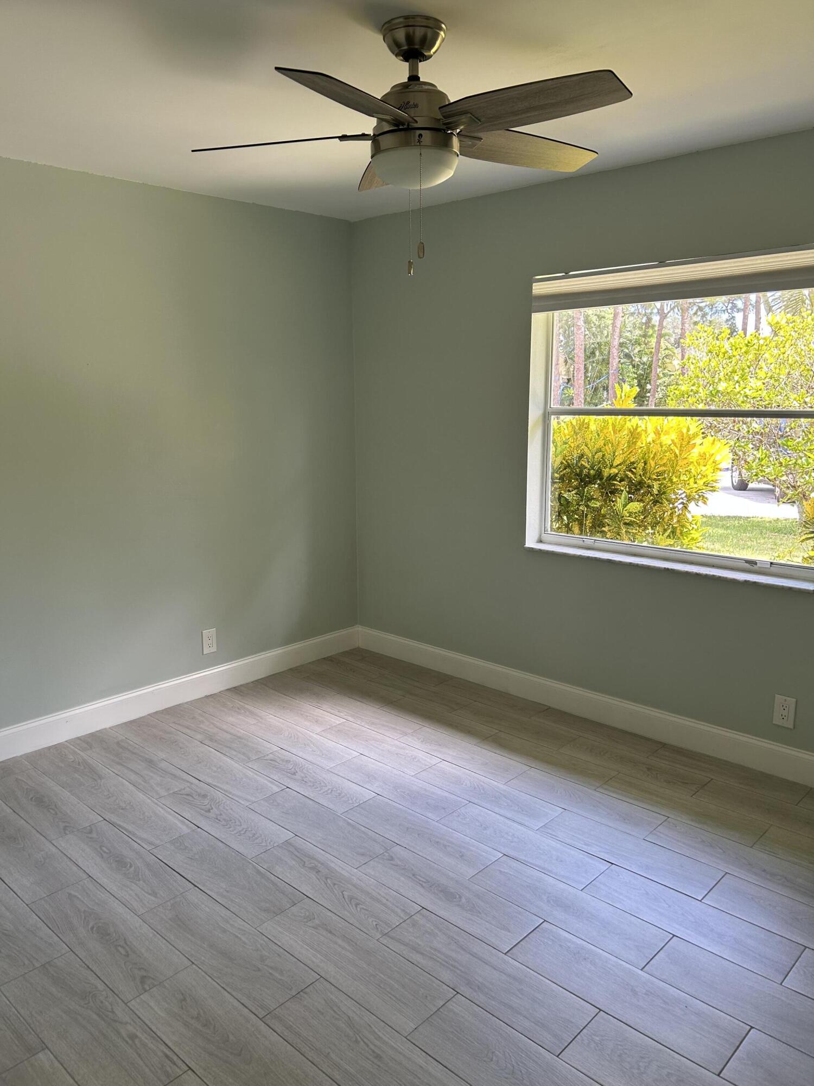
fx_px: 815
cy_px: 543
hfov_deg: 53.1
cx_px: 407
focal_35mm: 26
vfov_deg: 67.3
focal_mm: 5.7
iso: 64
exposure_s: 1/121
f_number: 1.5
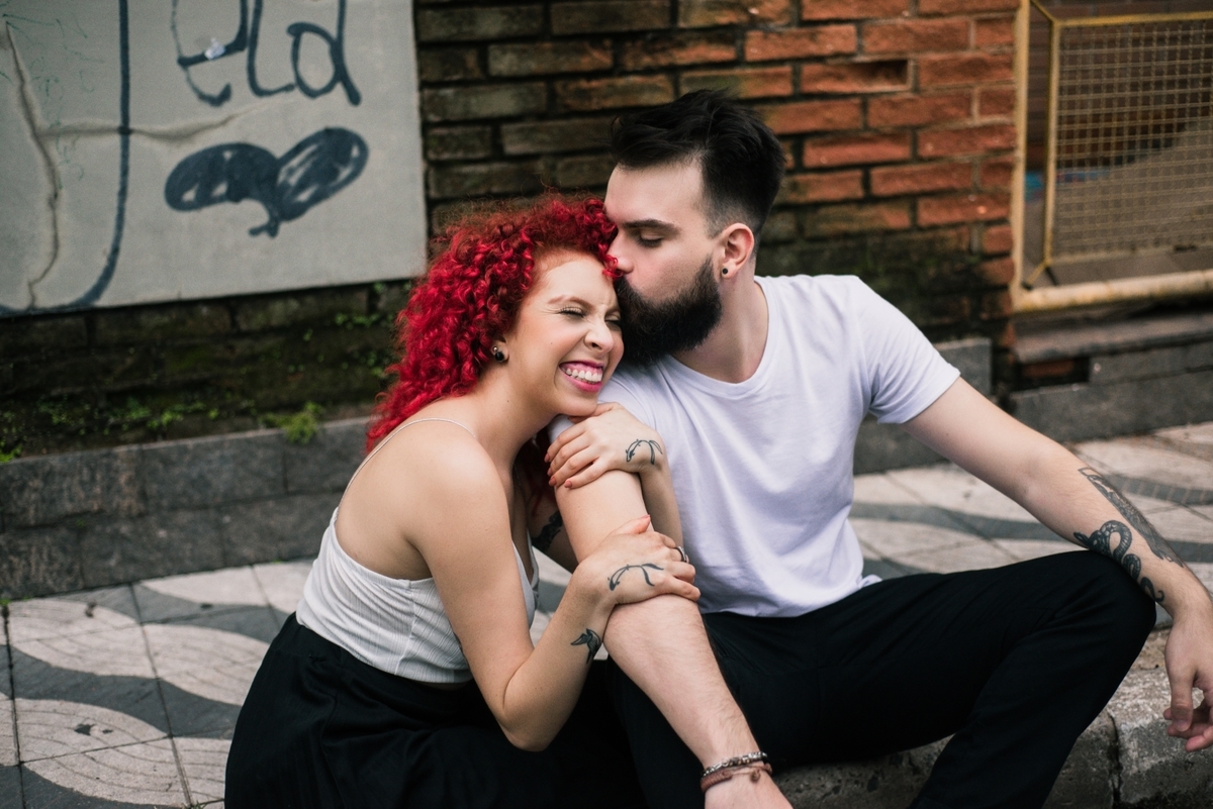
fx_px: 1685
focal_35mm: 50
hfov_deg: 39.6
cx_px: 606
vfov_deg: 27.0
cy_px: 404
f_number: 2.5
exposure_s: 1/200
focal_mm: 50
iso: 1000
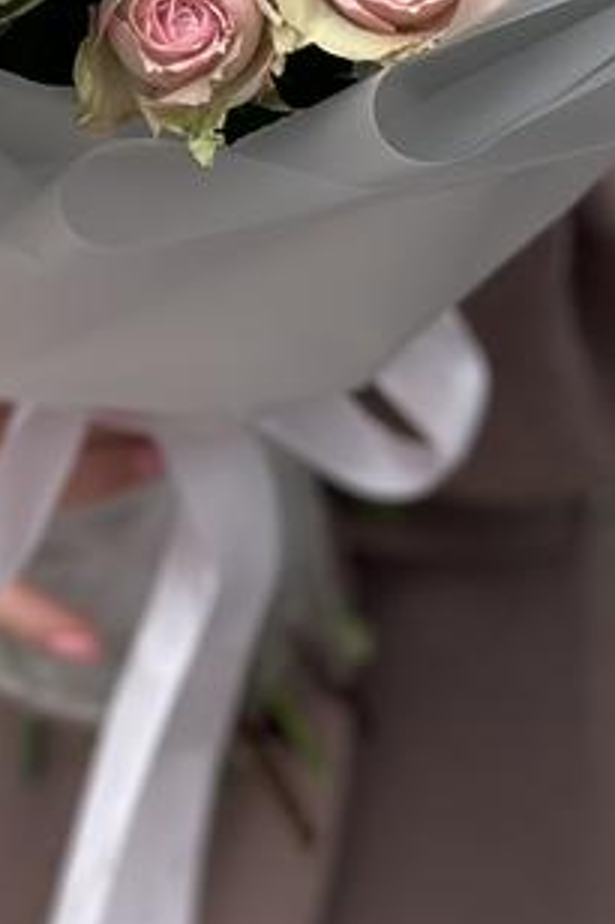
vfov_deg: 11.8
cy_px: -534
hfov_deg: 8.2
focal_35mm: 166
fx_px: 4258
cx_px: 21
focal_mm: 6.86
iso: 80
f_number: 1.78
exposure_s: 1/263
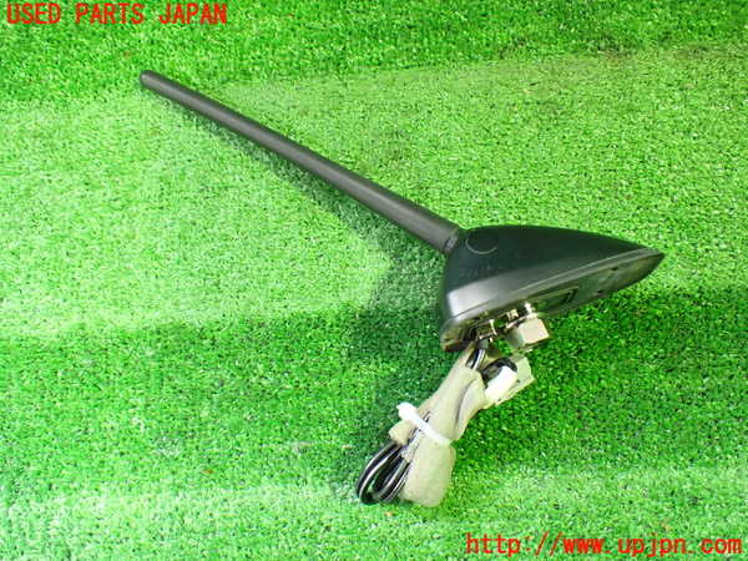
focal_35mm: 30
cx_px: 374
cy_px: 280
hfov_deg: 60.0
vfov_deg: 46.8
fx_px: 648
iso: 1000
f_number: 2.3
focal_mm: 5.4
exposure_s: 1/30
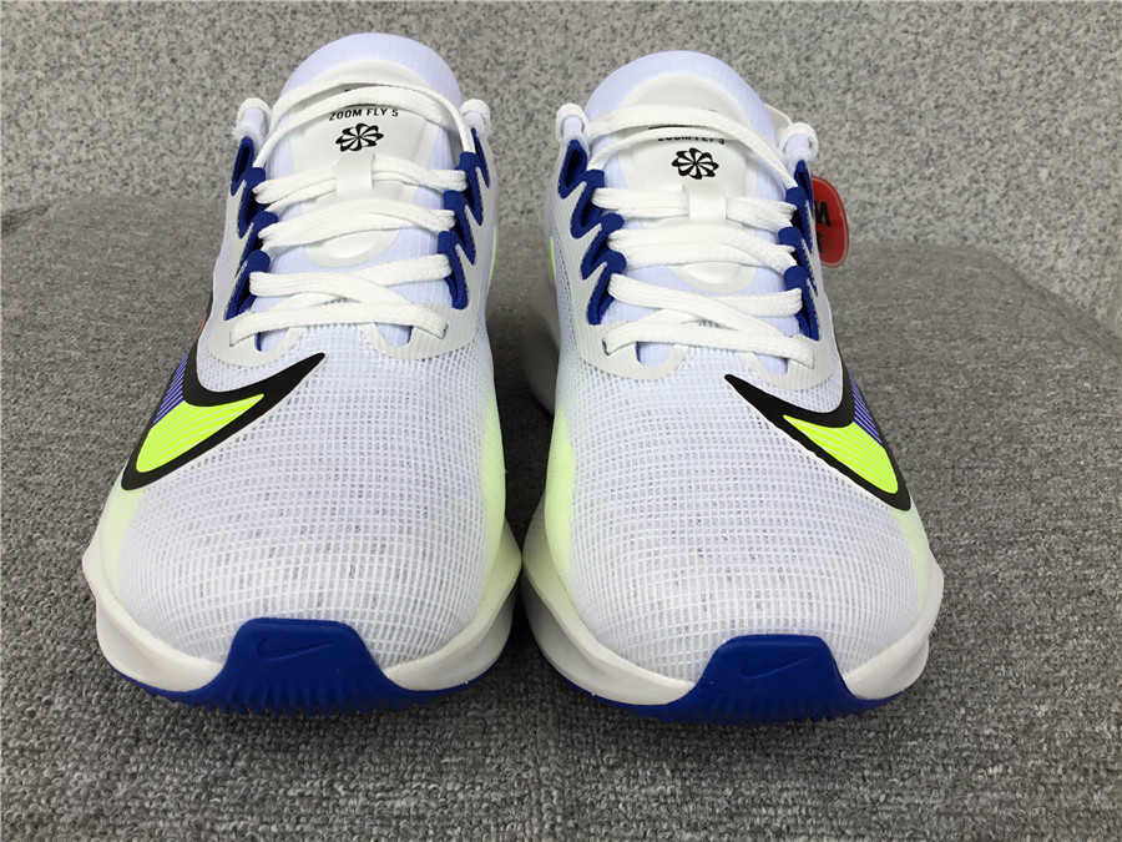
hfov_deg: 58.4
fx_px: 1005
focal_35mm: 31
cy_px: 421
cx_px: 561
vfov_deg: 45.4
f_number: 2.4
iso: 25
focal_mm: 3.3
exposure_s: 1/50
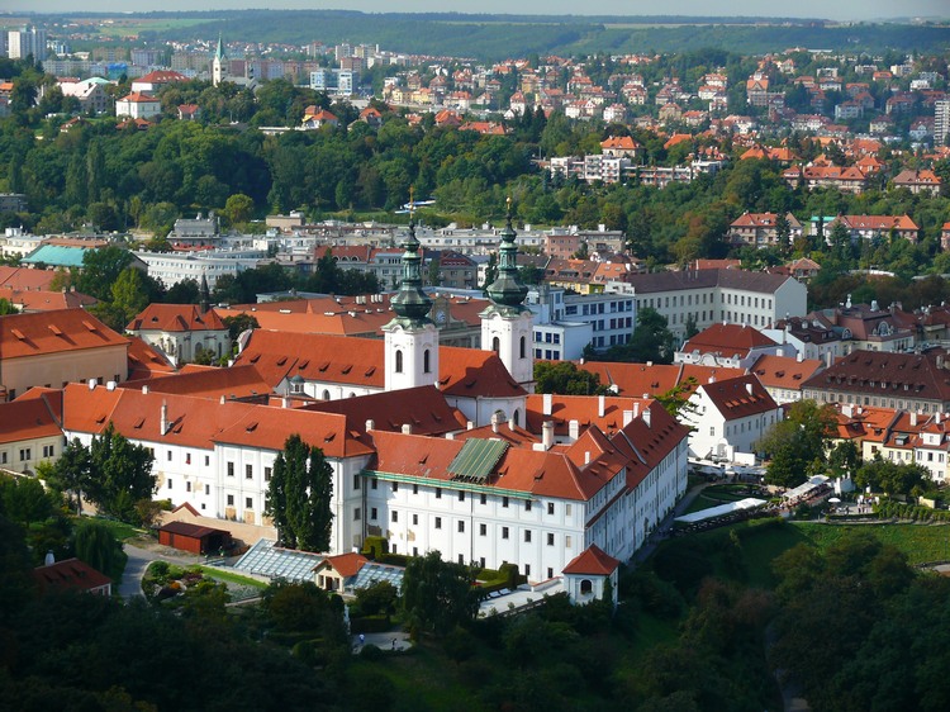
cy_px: 356
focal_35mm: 101
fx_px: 2771
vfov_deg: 14.6
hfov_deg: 19.5
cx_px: 475
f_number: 4
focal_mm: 21.3
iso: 100
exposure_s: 1/200
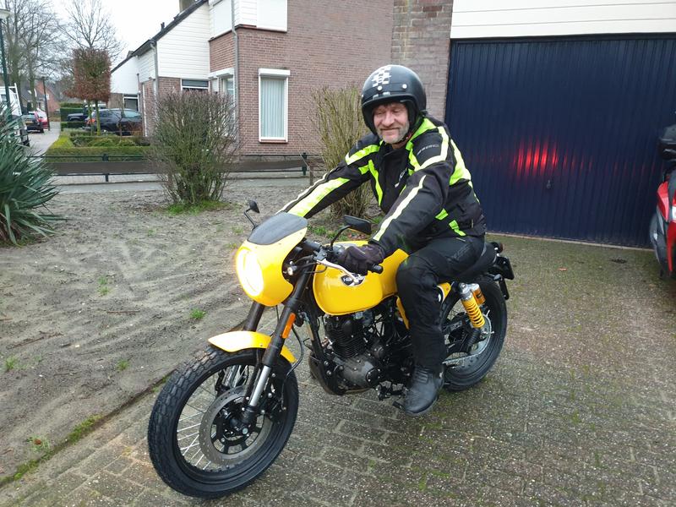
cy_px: 254
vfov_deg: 53.1
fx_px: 508
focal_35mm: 26
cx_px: 338
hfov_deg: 67.3
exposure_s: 1/16
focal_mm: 4.3
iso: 250
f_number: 1.5
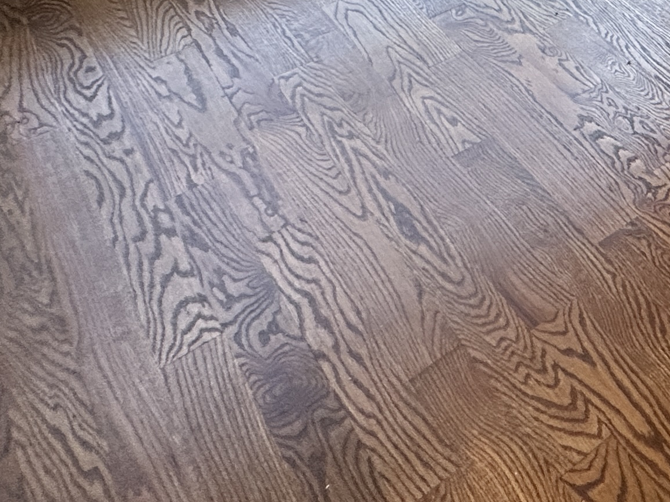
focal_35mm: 49
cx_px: 1004
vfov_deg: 22.7
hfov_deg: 27.2
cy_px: -300
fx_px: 948
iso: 160
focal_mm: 2.22
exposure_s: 1/119
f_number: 2.2
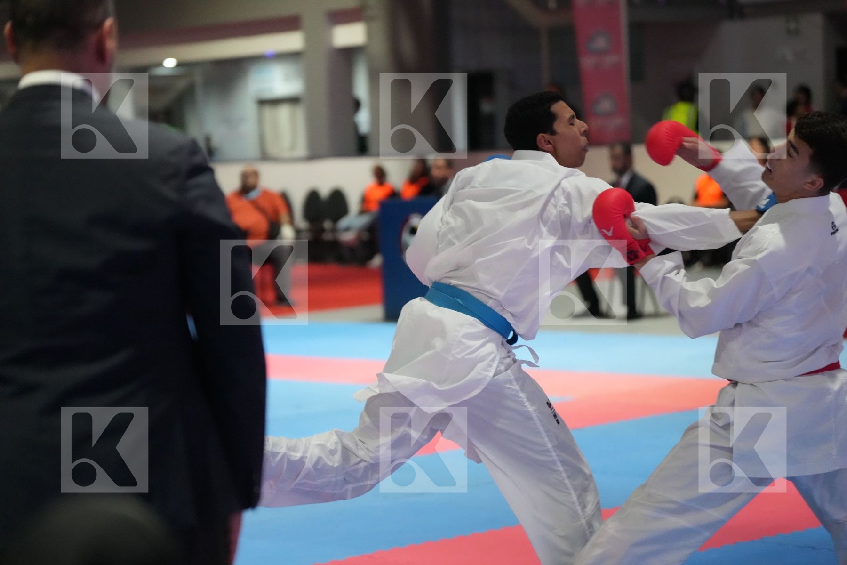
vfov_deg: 13.0
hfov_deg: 19.5
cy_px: 282
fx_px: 2470
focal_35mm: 105
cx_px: 424
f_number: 2.8
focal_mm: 105
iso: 10000
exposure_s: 1/800
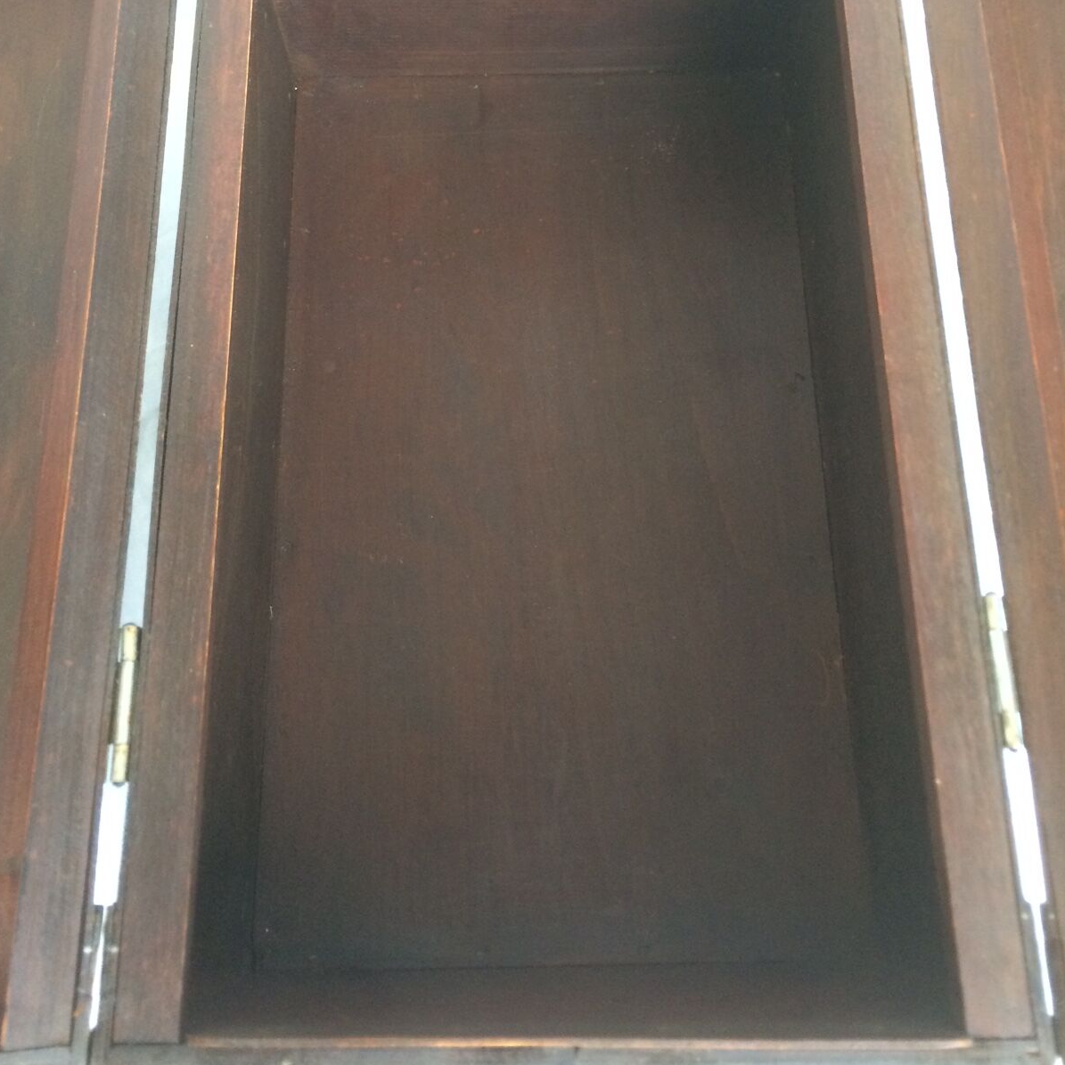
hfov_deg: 47.2
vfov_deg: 46.8
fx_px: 1218
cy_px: 397
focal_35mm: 35
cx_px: 535
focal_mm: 4.15
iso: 200
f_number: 2.2
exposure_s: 1/33
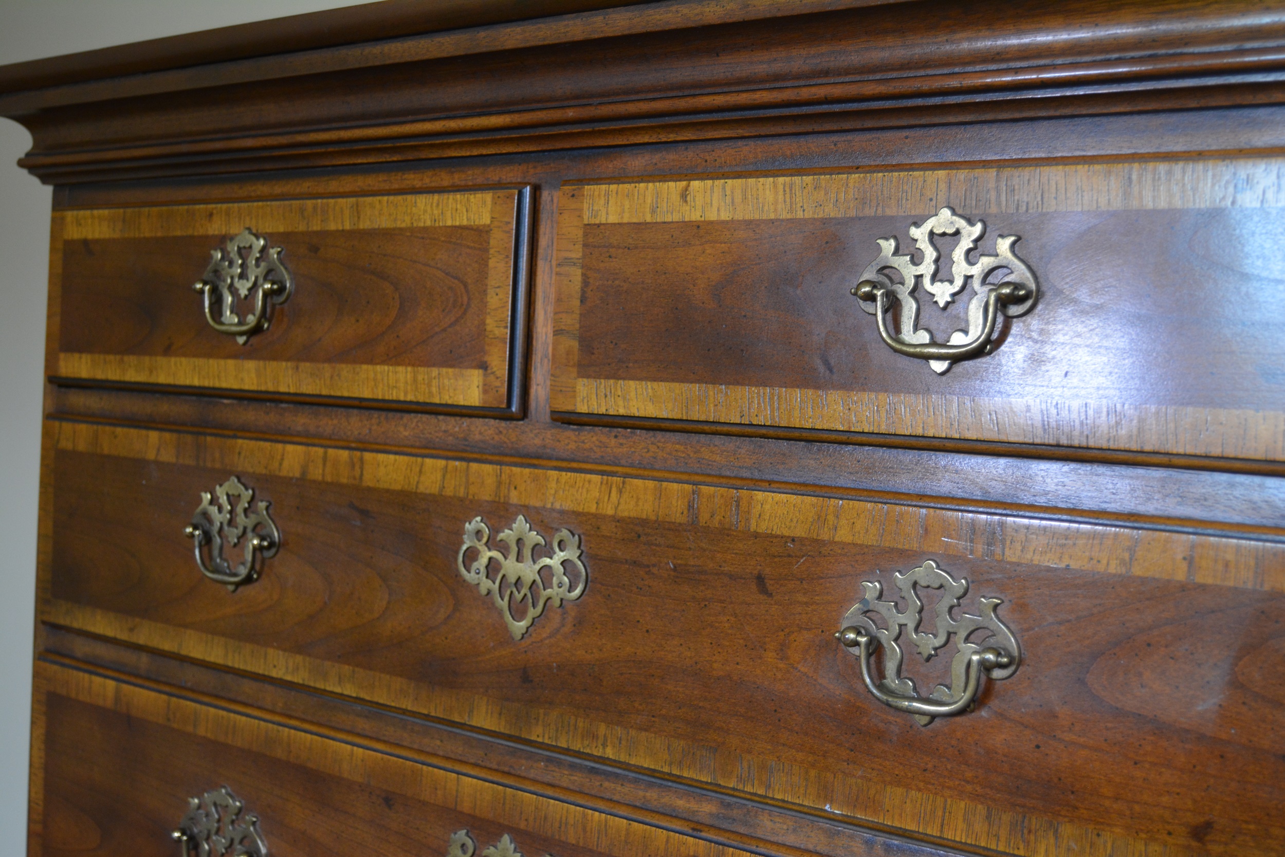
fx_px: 1660
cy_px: 428
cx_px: 642
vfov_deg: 28.9
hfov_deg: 42.3
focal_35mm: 46
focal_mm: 31
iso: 720
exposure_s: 1/60
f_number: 4.2
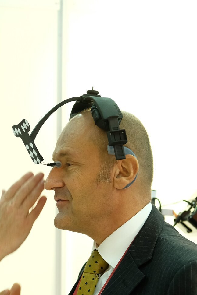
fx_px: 583
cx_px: 107
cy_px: 197
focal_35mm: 71
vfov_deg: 28.3
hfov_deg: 19.2
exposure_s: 1/160
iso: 1600
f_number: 2
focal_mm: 35
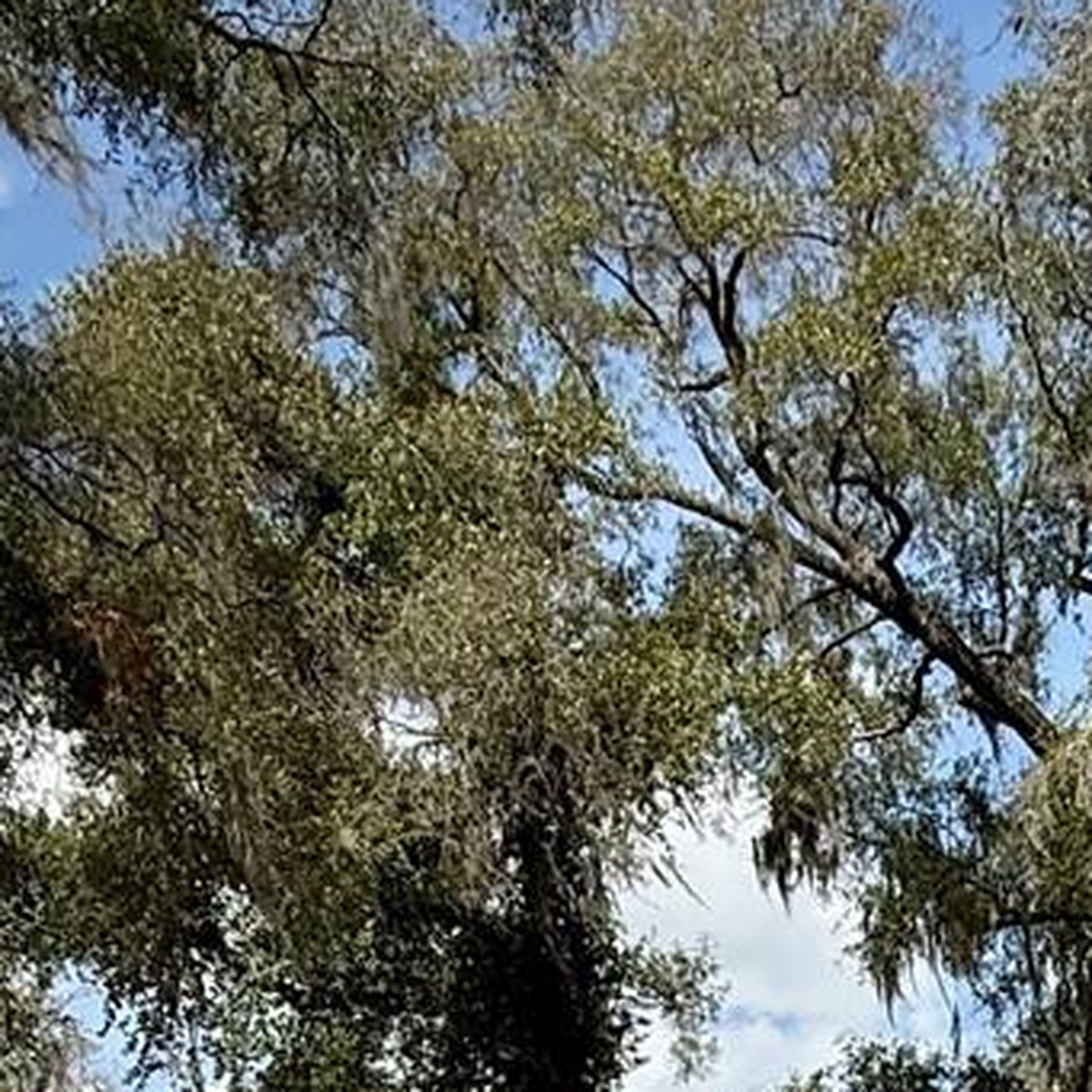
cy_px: 1627
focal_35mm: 58
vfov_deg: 23.7
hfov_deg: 28.5
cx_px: 970
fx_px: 2070
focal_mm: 2.22
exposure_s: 1/2717
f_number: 2.2
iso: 50
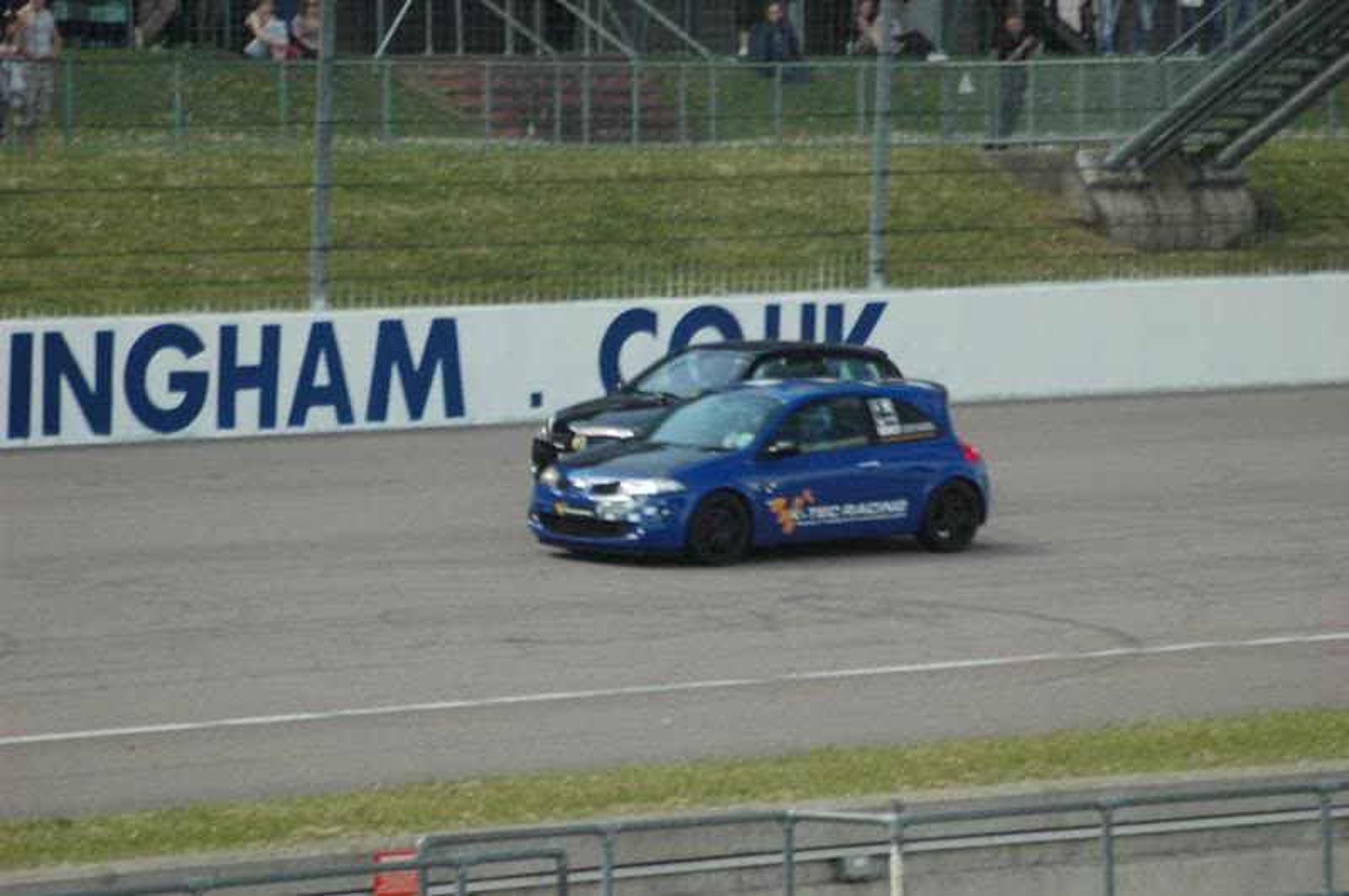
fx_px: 8700
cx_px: 674
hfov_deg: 8.9
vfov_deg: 5.9
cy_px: 448
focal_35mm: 232
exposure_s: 1/400
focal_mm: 155
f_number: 4.8
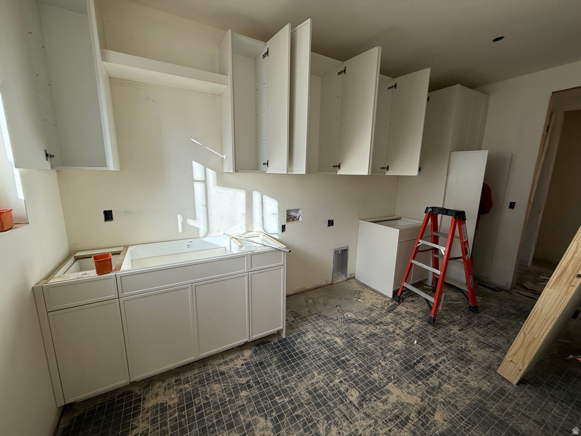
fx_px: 235
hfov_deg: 102.1
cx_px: 290
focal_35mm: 14
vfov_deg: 85.7
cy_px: 218
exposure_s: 1/388
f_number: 2.2
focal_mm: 2.22
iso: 64
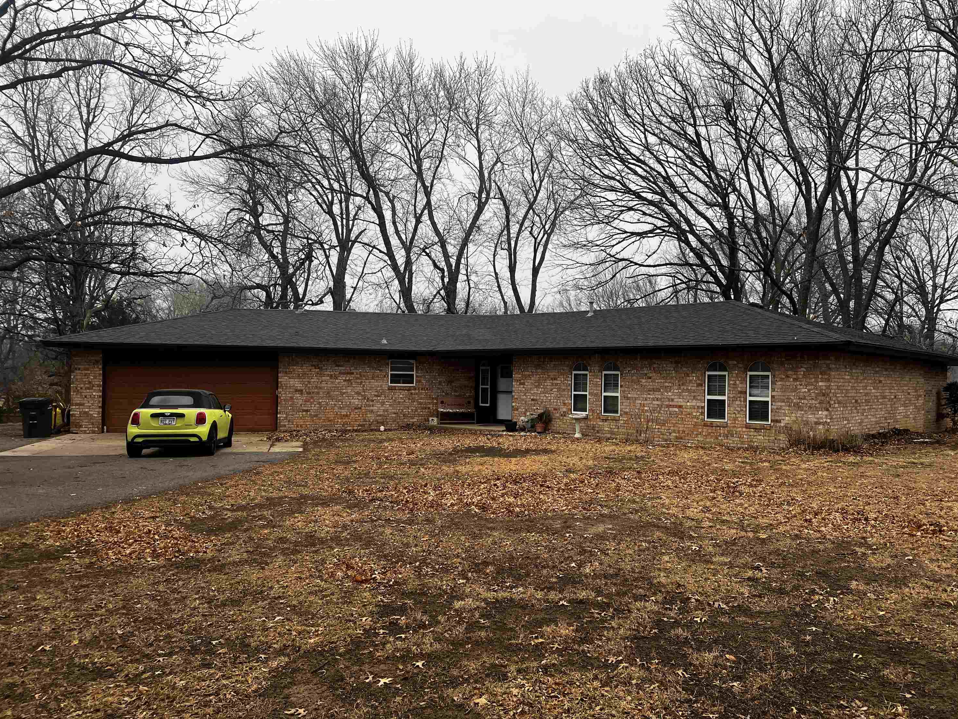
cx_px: 496
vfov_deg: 51.4
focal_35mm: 27
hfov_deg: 65.3
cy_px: 366
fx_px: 747
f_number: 1.5
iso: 50
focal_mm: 5.7
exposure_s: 1/728
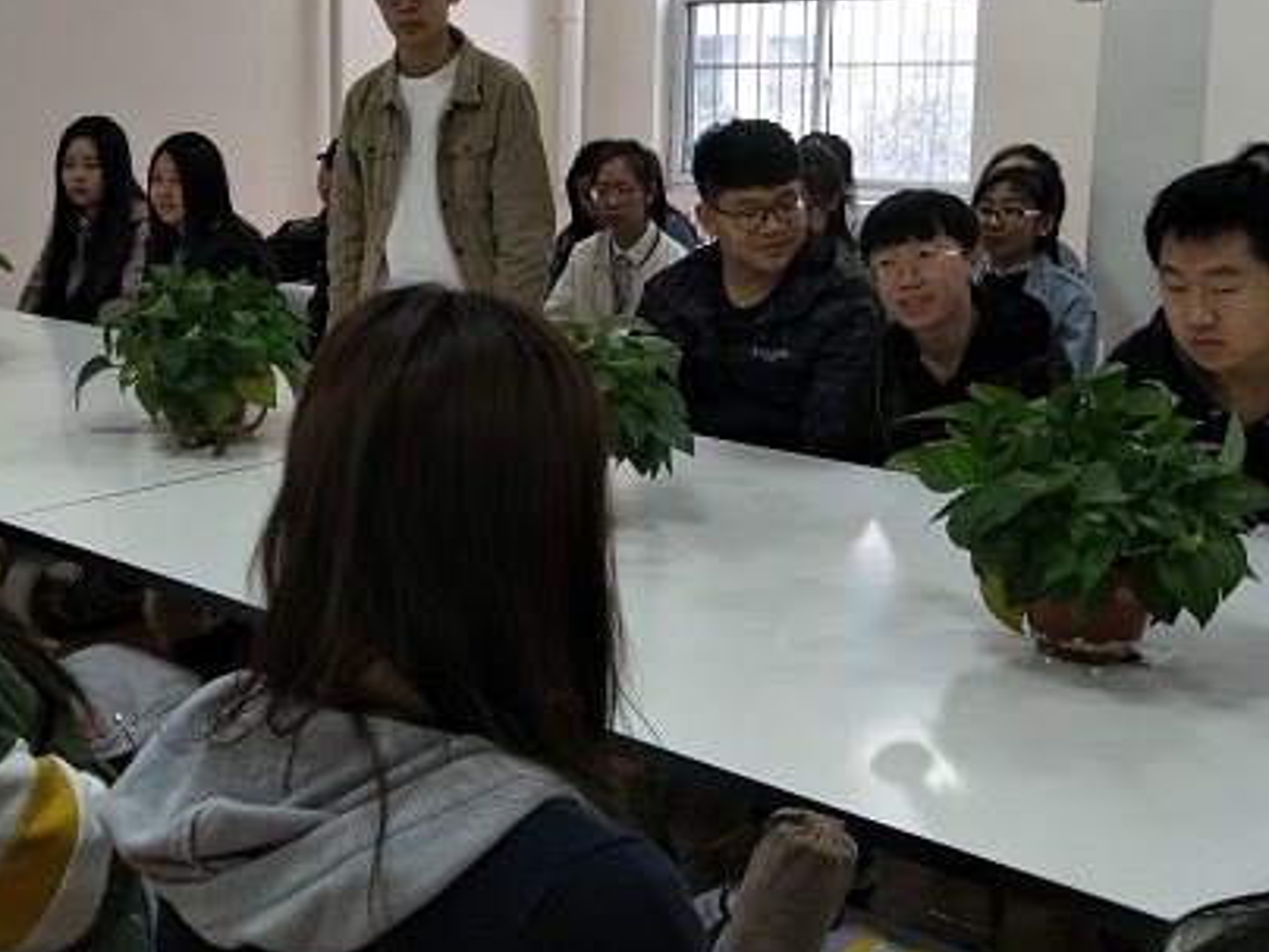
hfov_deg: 47.7
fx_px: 1393
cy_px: 336
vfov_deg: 37.4
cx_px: 368
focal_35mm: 38
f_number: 1.7
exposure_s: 1/50
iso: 79
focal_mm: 4.1
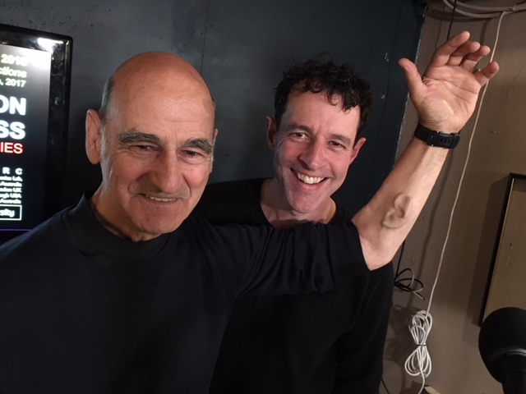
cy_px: 197
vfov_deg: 48.2
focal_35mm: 29
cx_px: 263
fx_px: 441
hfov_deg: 61.7
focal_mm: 4.15
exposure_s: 1/17
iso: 500
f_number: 2.2
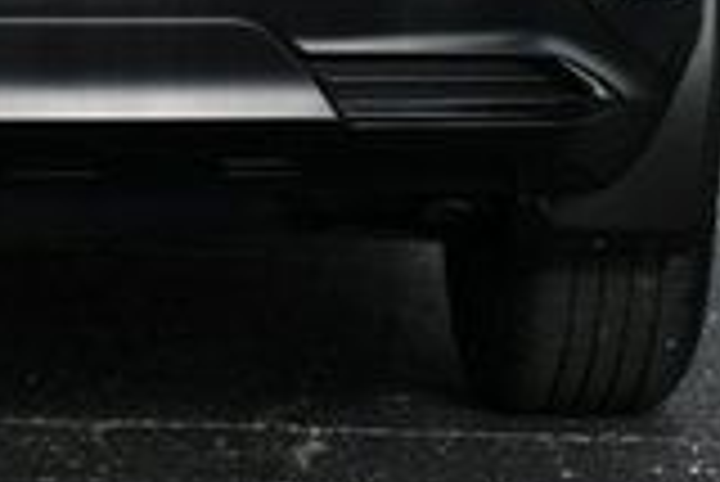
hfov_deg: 8.5
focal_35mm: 240
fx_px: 4804
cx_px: -202
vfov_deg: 5.7
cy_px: -288
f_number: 8
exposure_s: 1/250
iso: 140
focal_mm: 30
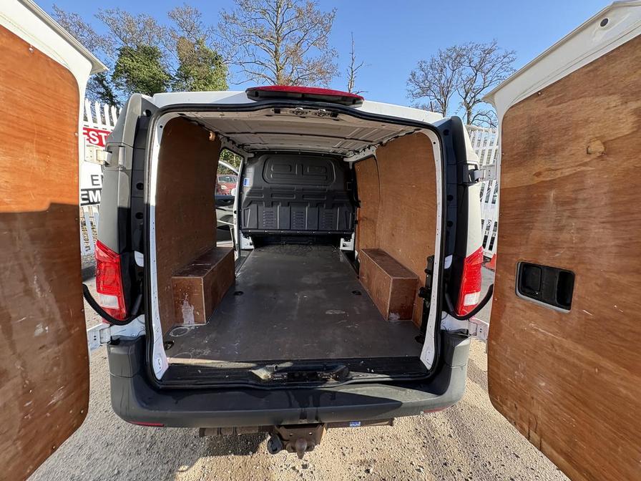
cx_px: 320
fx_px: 259
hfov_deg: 102.1
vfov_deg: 85.7
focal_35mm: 14
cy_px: 240
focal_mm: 2.22
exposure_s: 1/168
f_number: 2.2
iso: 64
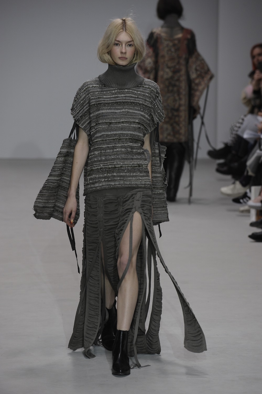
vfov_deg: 10.3
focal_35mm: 200
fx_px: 2186
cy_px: 197
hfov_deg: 6.9
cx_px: 131
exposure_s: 1/500
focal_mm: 200
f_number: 5
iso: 1000
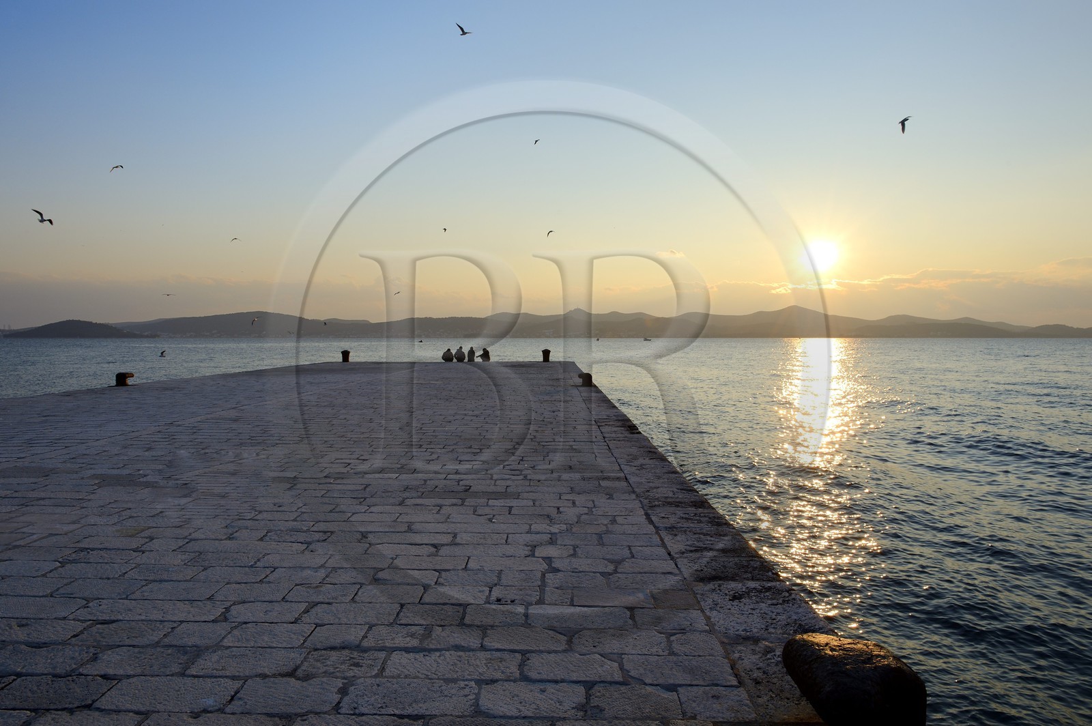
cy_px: 363
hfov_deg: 73.8
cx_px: 546
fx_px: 727
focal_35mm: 24
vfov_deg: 53.1
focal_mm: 24
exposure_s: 1/250
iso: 200
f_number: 13
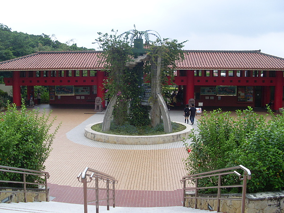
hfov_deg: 49.0
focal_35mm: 38
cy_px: 106
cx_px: 142
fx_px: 312
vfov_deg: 37.7
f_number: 7.7
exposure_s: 1/180
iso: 80
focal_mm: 6.3
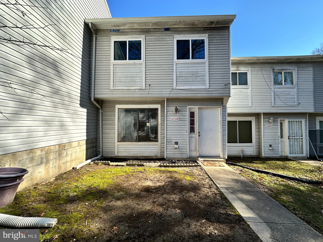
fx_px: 131
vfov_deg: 85.7
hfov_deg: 102.1
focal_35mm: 14
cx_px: 162
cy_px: 121
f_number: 2.2
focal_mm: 2.22
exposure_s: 1/581
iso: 40
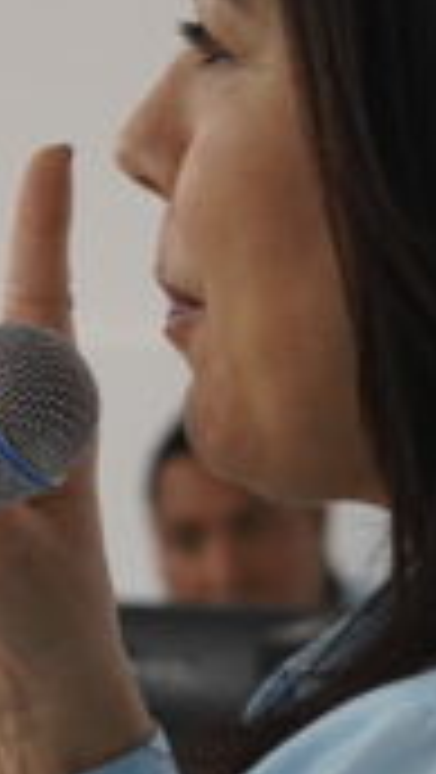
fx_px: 6379
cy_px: 448
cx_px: -688
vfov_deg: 6.9
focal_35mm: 311
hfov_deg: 3.8
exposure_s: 1/160
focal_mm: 50
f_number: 4
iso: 1250
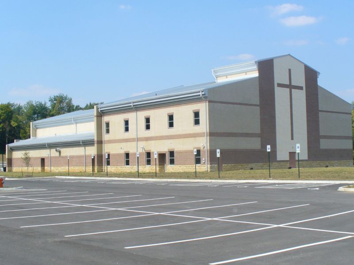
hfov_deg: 38.2
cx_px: 177
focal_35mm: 50
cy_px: 132
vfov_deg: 29.1
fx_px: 511
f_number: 5.6
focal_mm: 6.1
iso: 80
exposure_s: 1/320
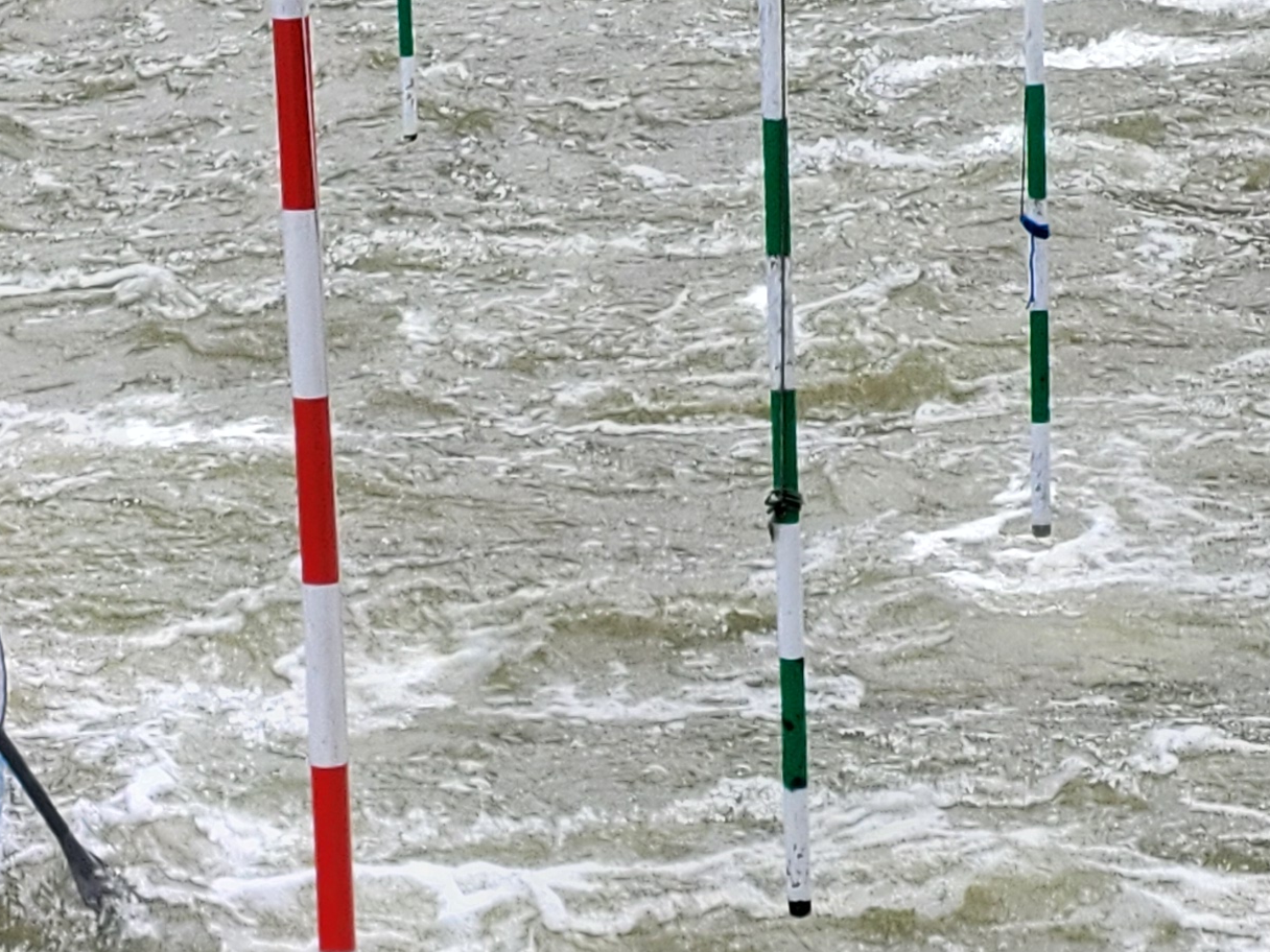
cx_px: -557
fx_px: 9172
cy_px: 741
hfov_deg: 7.8
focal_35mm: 250
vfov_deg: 5.9
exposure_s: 1/186
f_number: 2.4
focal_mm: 7.12
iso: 25
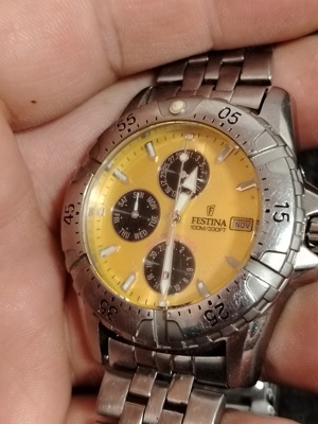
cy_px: 212
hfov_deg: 24.4
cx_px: 159
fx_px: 735
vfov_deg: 32.2
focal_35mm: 60
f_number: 1.75
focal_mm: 5.25
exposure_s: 1/33.3
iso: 1727
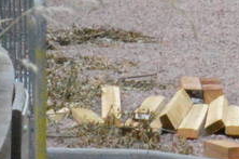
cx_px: 831
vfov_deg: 1.8
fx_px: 5021
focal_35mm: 758
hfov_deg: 2.7
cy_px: -214
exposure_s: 1/1000
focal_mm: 70
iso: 6400
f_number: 20
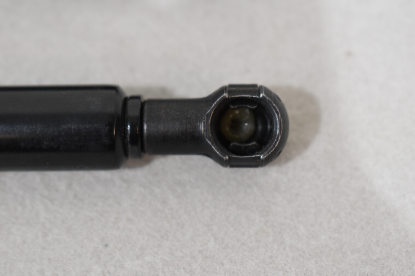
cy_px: 138
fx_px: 951
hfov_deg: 24.6
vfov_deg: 16.6
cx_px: 208
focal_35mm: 82
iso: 800
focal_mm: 55
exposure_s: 1/60
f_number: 5.6
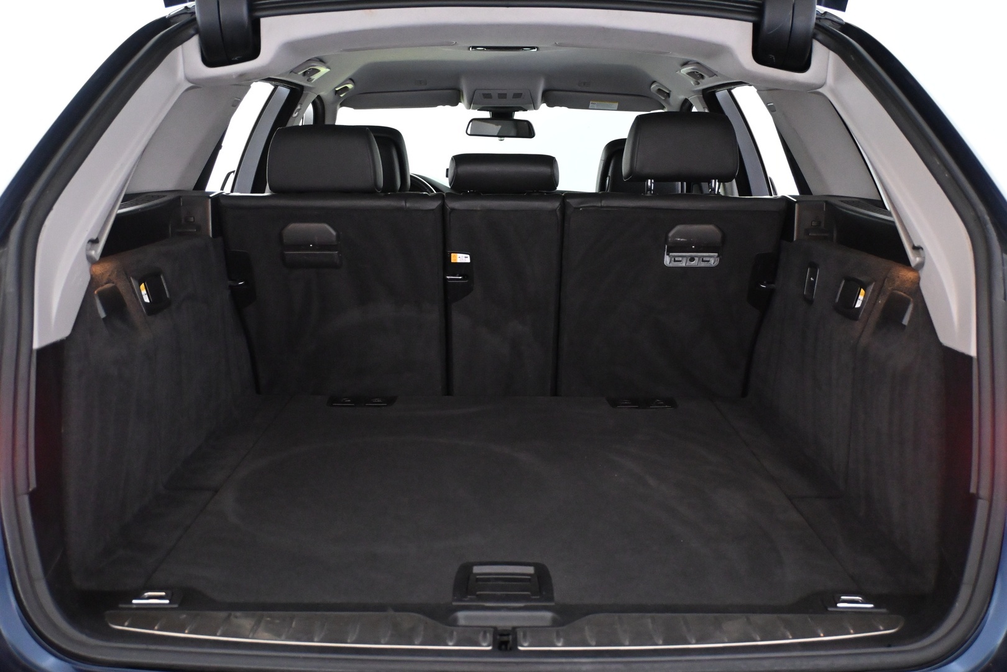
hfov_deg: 52.2
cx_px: 504
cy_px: 336
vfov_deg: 36.2
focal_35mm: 37
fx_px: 1028
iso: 4500
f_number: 4.2
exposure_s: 1/60
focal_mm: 24.5
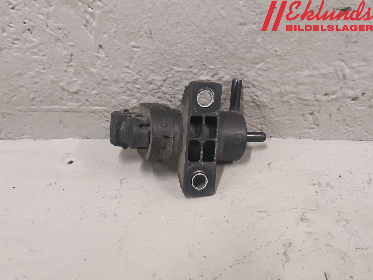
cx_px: 186
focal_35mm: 26
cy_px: 140
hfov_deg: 67.3
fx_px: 280
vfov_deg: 53.1
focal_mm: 3.93
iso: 200
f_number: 1.7
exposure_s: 1/50
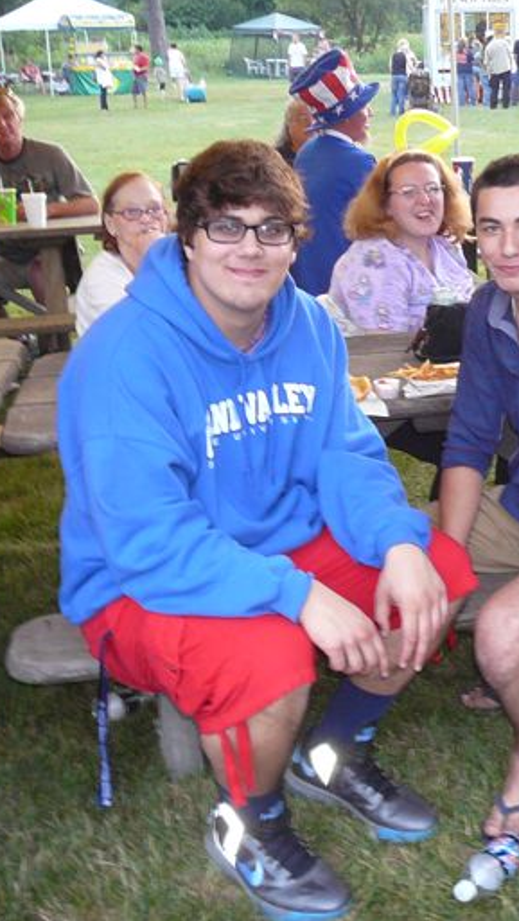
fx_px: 1271
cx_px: 548
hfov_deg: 22.0
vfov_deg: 39.8
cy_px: 452
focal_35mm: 52
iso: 160
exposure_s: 1/30
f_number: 2.8
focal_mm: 5.2
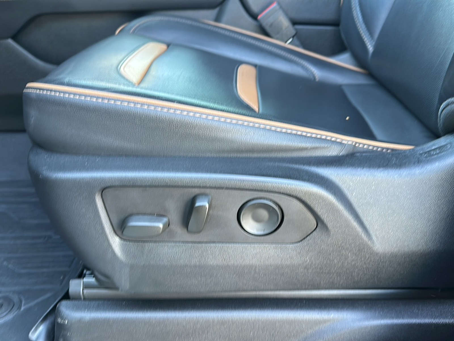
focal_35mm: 25
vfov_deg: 54.9
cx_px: 227
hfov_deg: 69.4
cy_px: 170
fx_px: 328
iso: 100
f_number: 1.78
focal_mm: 6.86
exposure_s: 1/40
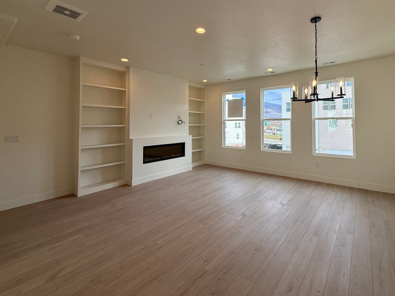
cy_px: 118
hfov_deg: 90.2
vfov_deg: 73.9
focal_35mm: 17
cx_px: 231
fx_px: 194
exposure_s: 1/241
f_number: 2.2
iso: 50
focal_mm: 2.22
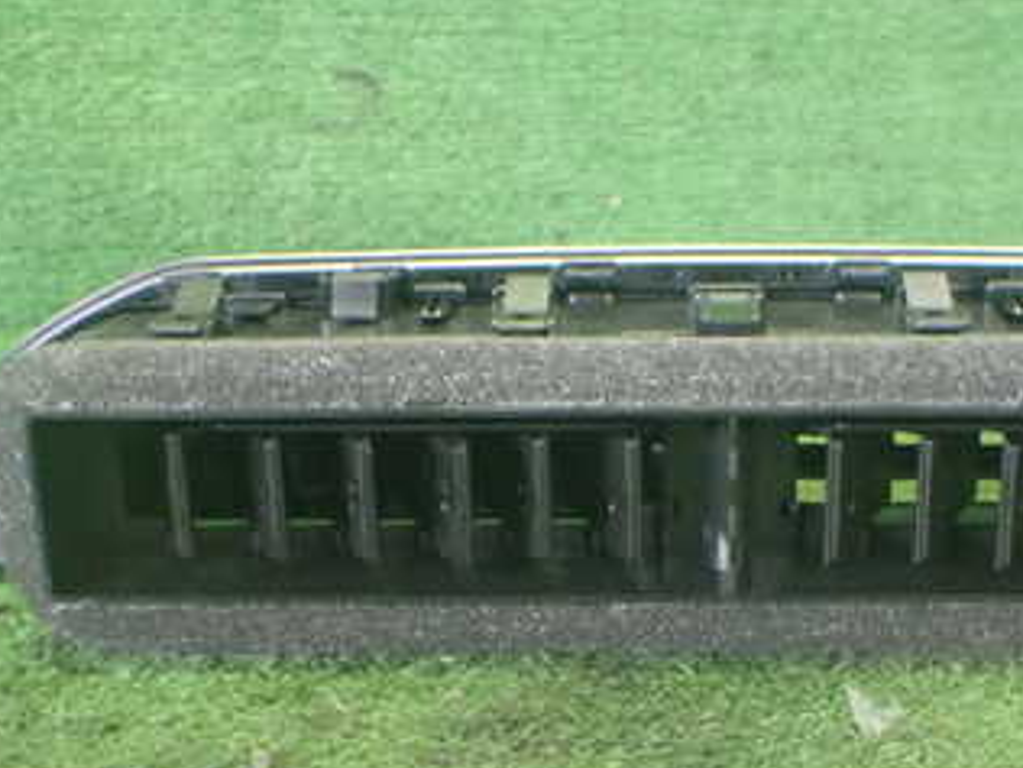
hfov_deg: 33.6
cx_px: 660
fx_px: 1685
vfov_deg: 25.6
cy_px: 483
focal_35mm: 57
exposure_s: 1/30
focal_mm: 5.4
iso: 1000
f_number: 2.3
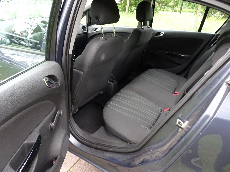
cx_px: 115
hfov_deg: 71.6
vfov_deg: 56.8
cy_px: 86
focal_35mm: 24
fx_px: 159
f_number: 3.5
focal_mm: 4.1
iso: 250
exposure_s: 1/30
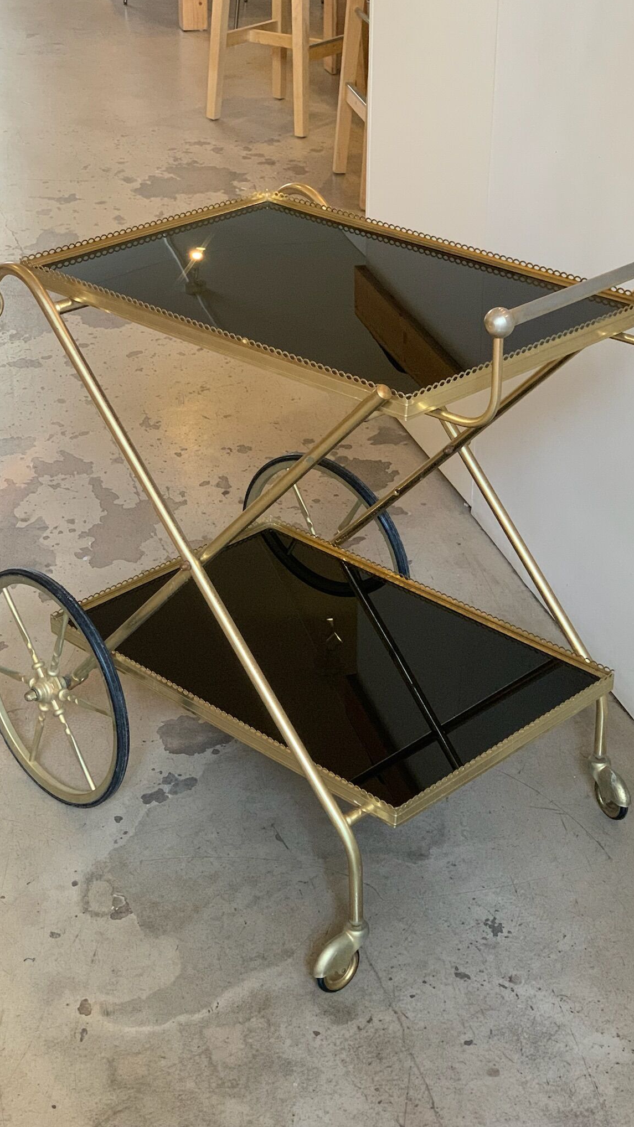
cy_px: 561
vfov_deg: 36.6
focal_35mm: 57
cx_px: 335
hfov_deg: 21.1
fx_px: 1704
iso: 250
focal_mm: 6
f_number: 2.4
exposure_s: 1/50
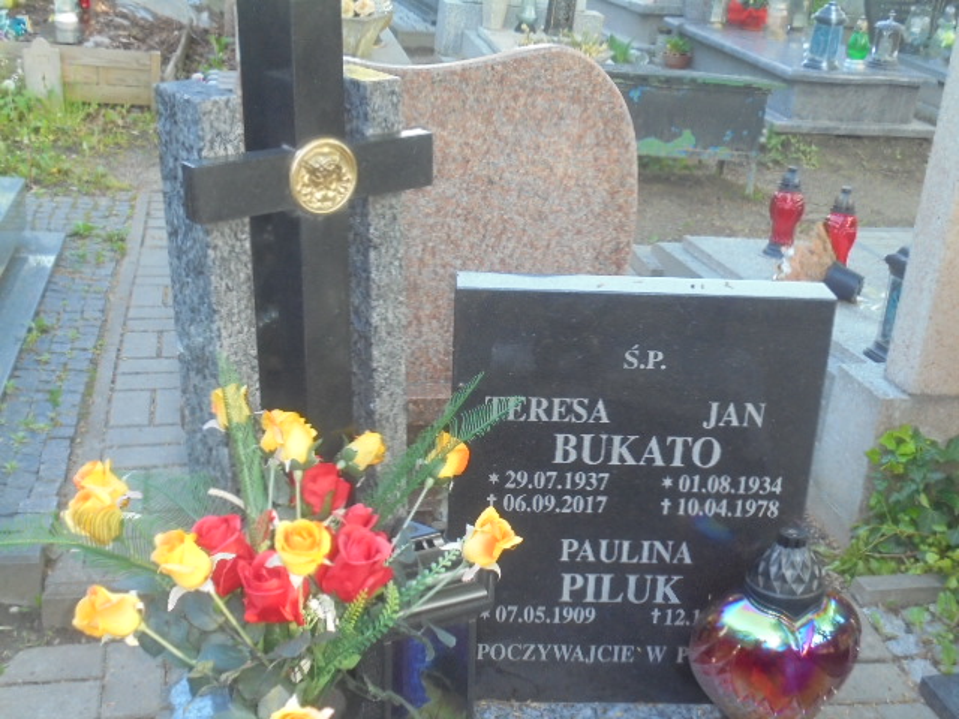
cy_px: 360
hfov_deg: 43.9
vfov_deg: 33.6
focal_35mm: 43
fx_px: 1191
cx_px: 480
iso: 320
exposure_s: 1/30
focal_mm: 7.8
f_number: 4.5
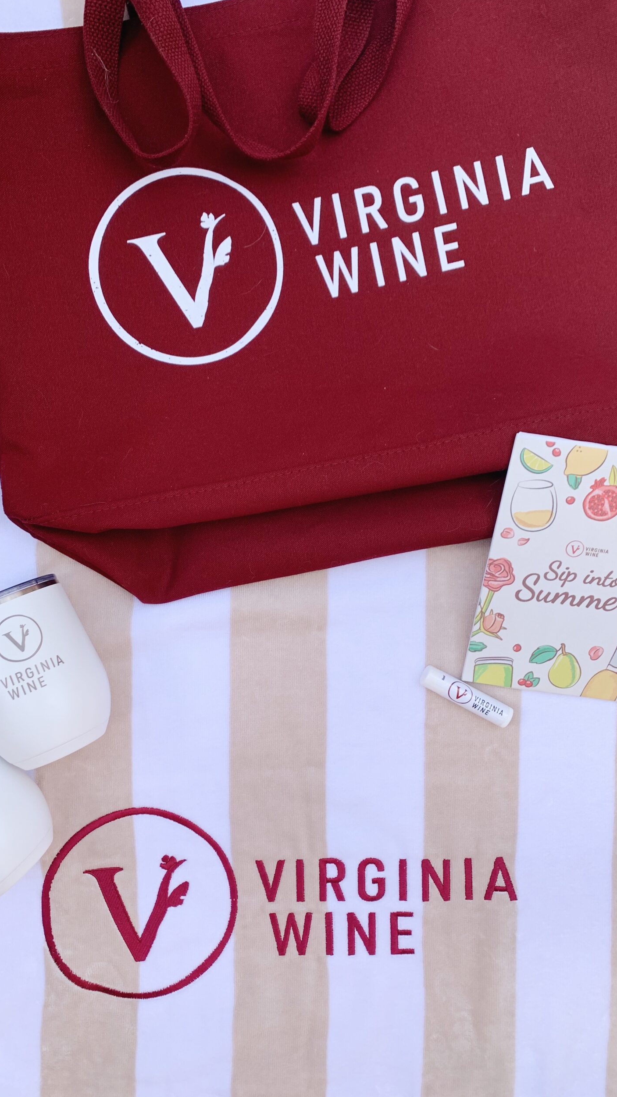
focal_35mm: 29
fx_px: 843
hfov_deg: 40.1
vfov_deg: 66.1
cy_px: 552
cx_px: 271
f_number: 1.8
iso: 25
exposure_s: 1/749
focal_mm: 4.25
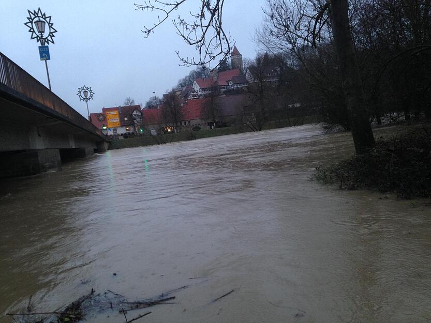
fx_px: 411
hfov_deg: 55.3
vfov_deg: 43.0
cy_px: 162
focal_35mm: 33
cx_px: 216
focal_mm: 4.12
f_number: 2.4
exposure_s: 1/20
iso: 100
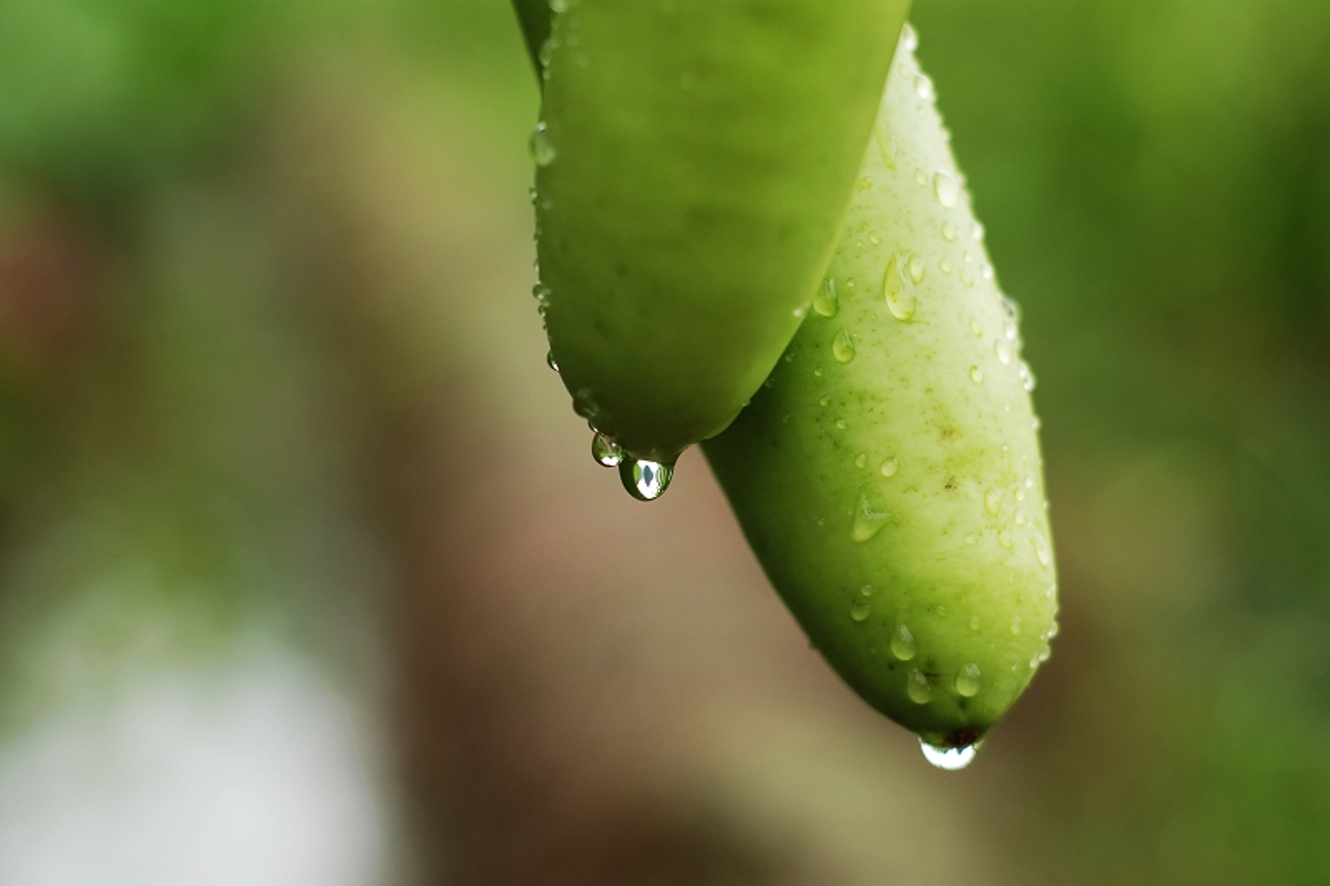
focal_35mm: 75
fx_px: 2770
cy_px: 443
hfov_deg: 27.0
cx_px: 665
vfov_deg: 18.2
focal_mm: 50
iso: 100
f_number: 2.8
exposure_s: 1/320
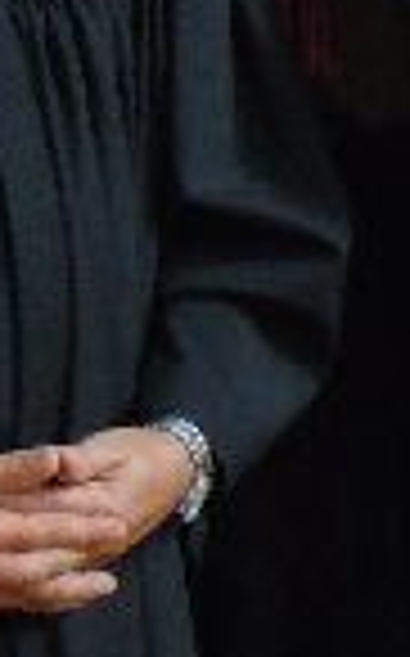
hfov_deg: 2.3
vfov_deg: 3.7
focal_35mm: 559
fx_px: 10014
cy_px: -288
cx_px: 1302
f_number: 4.3
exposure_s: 1/40
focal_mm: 13.9
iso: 400
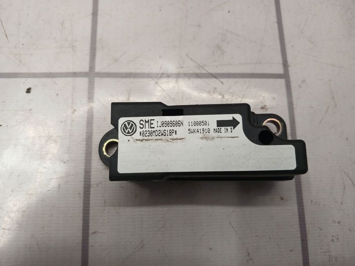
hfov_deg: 65.3
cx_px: 178
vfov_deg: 51.4
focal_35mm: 27
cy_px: 133
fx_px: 277
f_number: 1.8
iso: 80
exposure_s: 1/50
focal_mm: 4
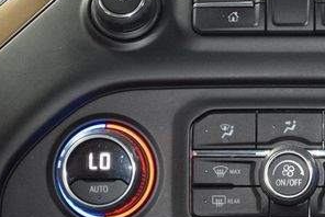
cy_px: 149
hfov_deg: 12.6
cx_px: 281
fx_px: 1464
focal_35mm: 162
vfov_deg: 8.5
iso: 2500
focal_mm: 50
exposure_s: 1/20
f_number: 5.6
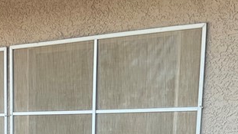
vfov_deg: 10.6
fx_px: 656
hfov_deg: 20.4
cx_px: 64
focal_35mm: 104
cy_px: 276
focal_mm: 3
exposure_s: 1/197
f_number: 1.8
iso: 20
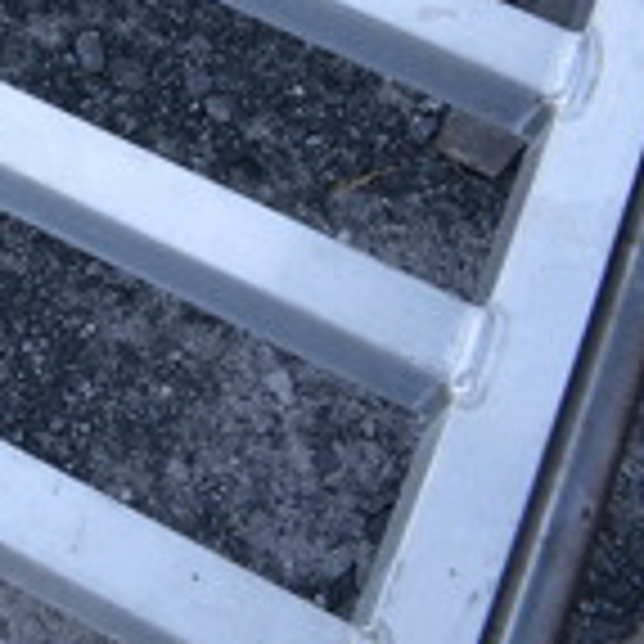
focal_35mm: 98
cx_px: -676
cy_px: -135
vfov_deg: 16.9
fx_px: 2063
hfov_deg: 14.5
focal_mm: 18
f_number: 6.3
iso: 200
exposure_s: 1/160
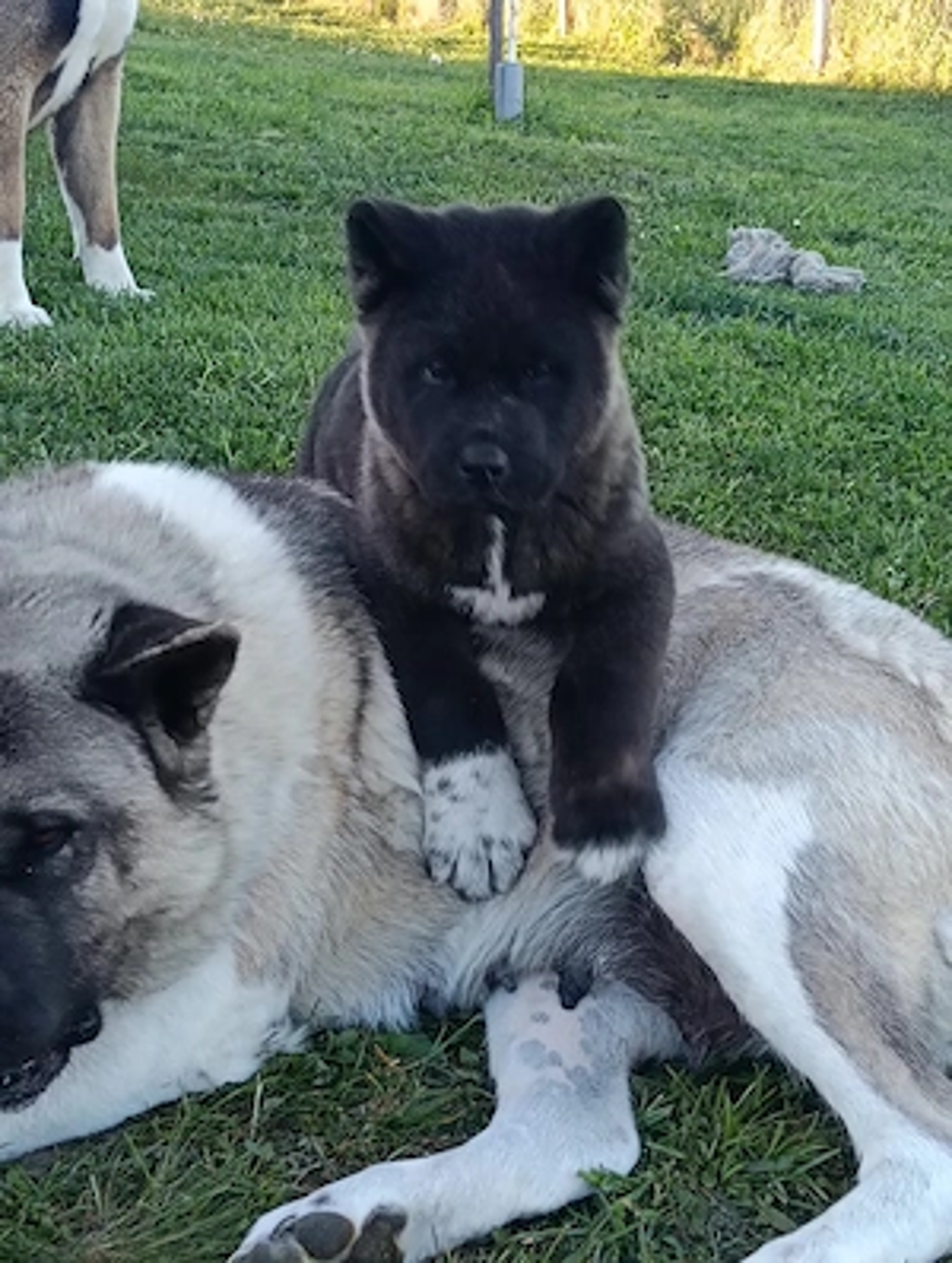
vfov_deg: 35.5
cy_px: 632
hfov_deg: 27.1
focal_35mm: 54
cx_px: 476
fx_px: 1974
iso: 100
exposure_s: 1/101
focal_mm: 3.98
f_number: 1.8
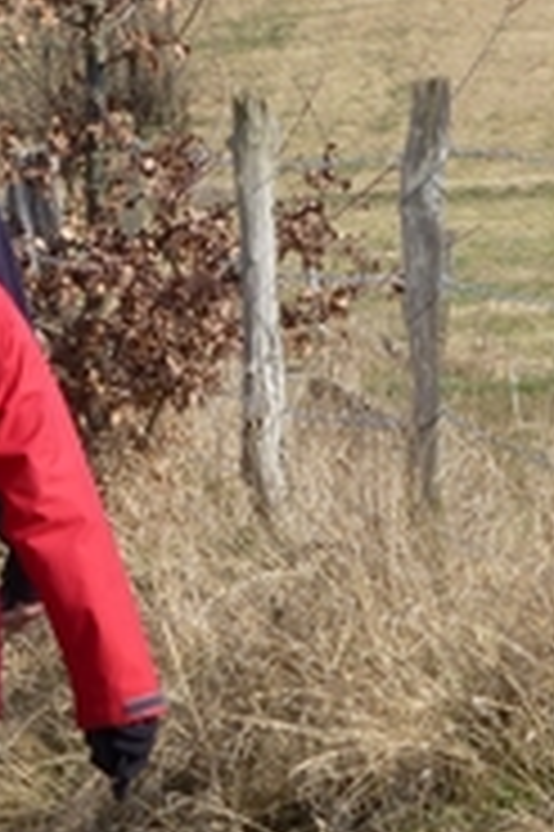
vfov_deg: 5.6
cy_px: 36
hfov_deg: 3.7
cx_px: -68
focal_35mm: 368
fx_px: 8510
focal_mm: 19.4
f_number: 5.3
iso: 100
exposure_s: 1/400
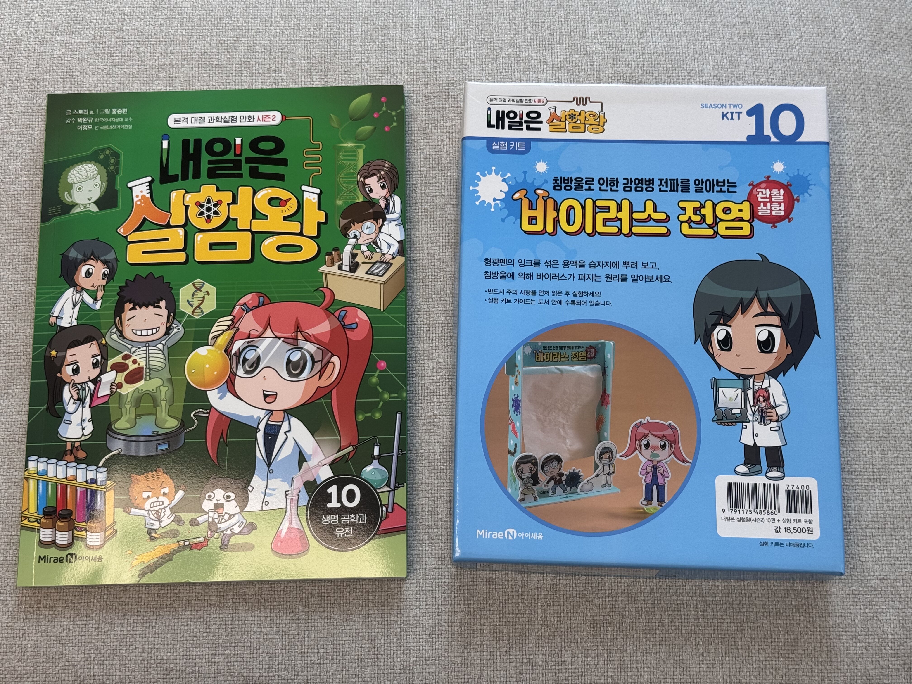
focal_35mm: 48
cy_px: 342
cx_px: 456
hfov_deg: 39.7
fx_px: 1265
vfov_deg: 30.3
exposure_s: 1/120
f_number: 1.78
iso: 50
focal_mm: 6.76
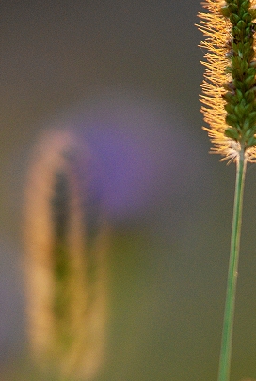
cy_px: 267
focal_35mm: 561
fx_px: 5963
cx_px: 201
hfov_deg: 2.5
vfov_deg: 3.7
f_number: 4
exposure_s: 1/320
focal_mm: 190
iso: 400
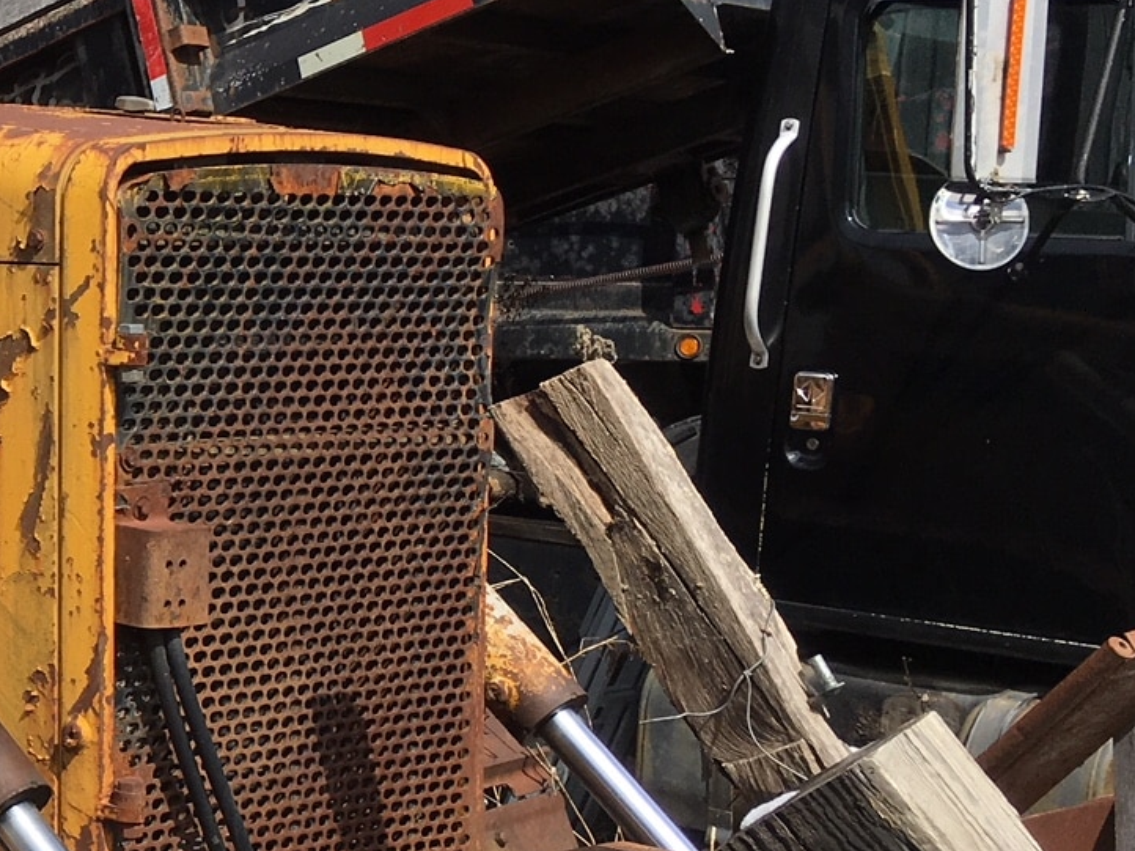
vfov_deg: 18.2
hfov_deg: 21.5
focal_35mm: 81
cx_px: -384
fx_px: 2655
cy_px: 544
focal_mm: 4.15
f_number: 2.2
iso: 25
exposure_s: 1/1479
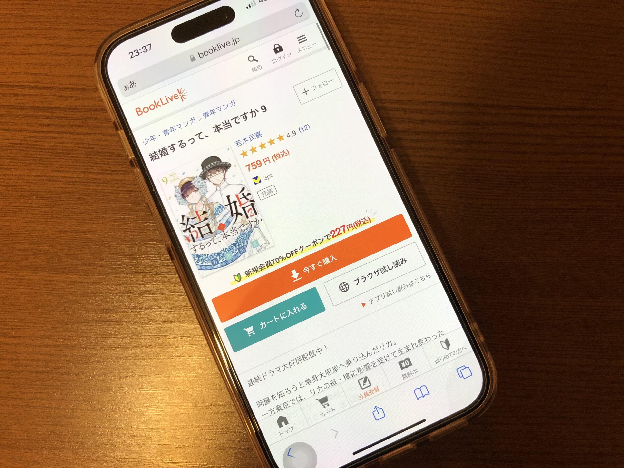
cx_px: 312
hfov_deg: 63.4
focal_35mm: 28
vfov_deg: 49.7
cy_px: 234
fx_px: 505
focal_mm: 3.99
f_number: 1.8
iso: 40
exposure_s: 1/25
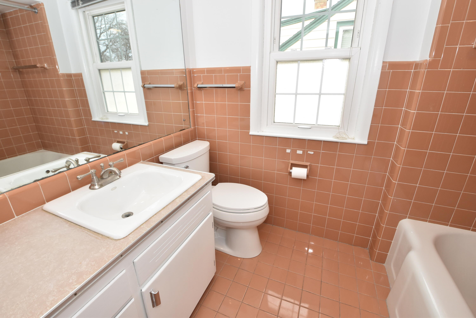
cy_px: 159
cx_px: 238
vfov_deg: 77.3
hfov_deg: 100.4
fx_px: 198
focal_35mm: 15
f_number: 8
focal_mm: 10
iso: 800
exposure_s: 1/160
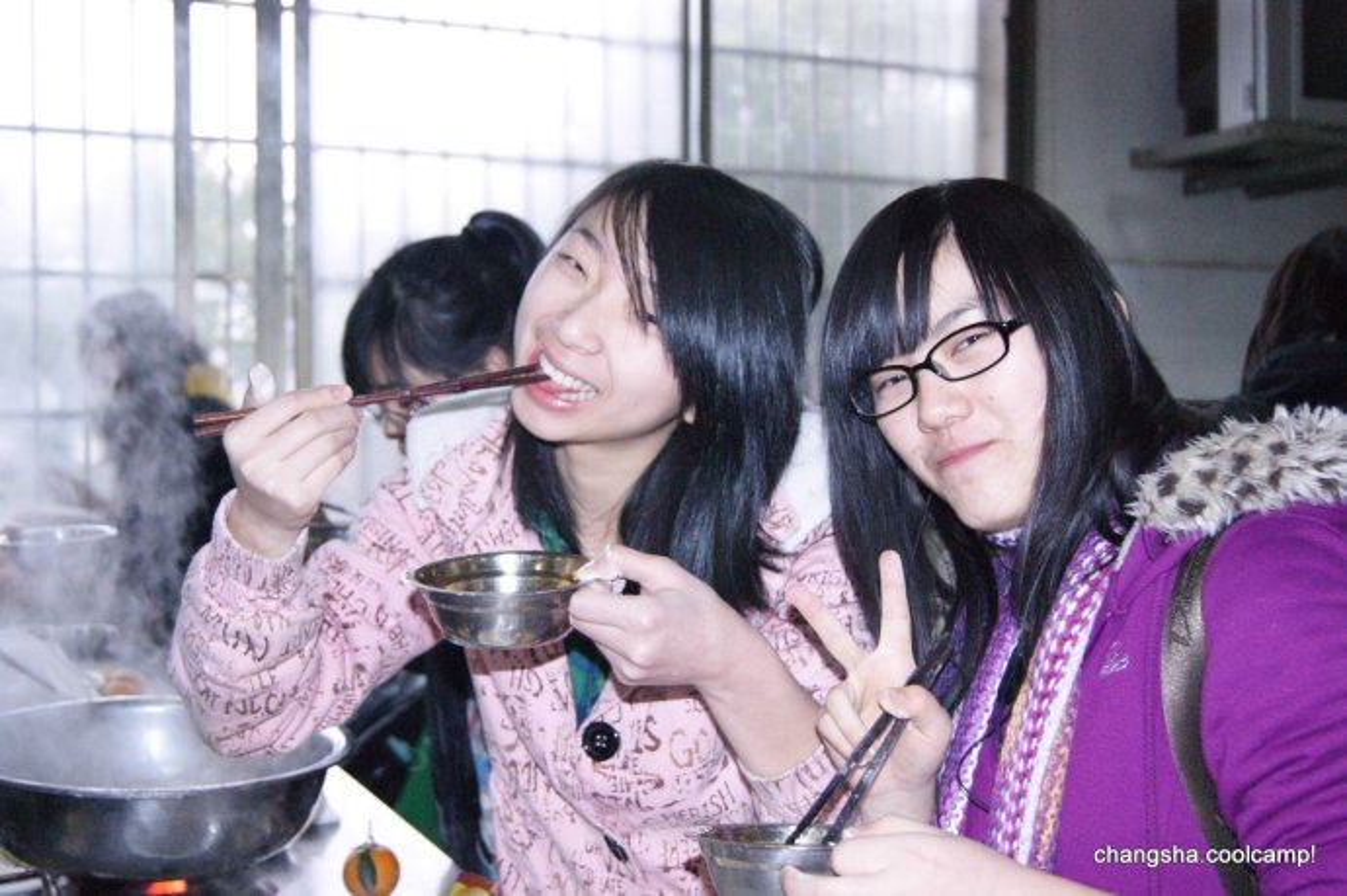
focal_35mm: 45
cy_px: 448
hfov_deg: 43.6
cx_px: 674
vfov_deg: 29.8
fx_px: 1682
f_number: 4.5
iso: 1600
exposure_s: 1/40
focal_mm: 30
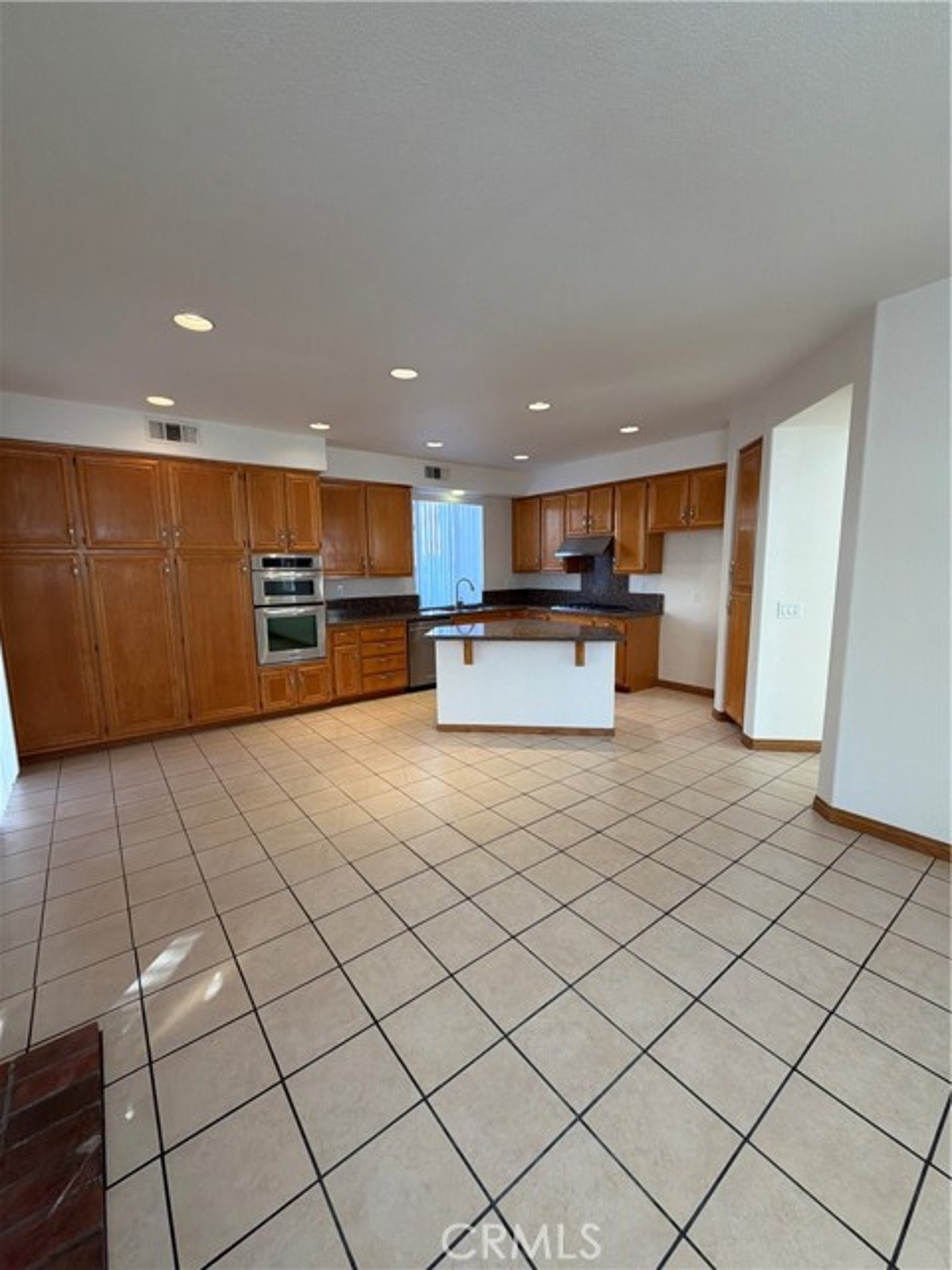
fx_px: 513
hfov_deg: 85.7
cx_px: 476
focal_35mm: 14
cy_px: 635
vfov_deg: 102.1
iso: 125
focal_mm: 2.22
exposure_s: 1/120
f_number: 2.2
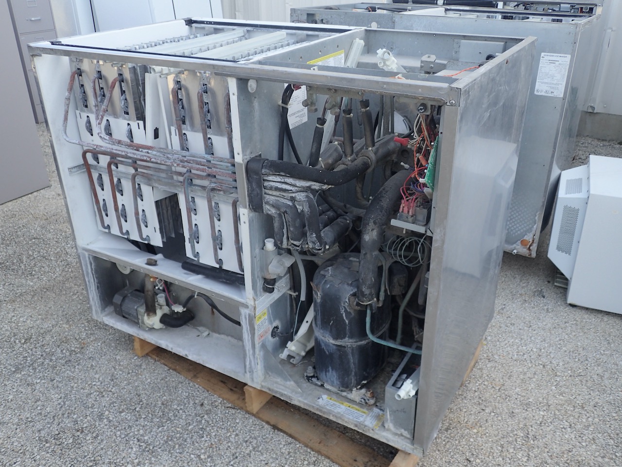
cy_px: 234
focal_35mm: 30
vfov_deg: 46.8
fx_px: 539
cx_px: 311
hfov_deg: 60.0
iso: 100
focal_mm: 5.5
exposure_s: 1/400
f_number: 2.3
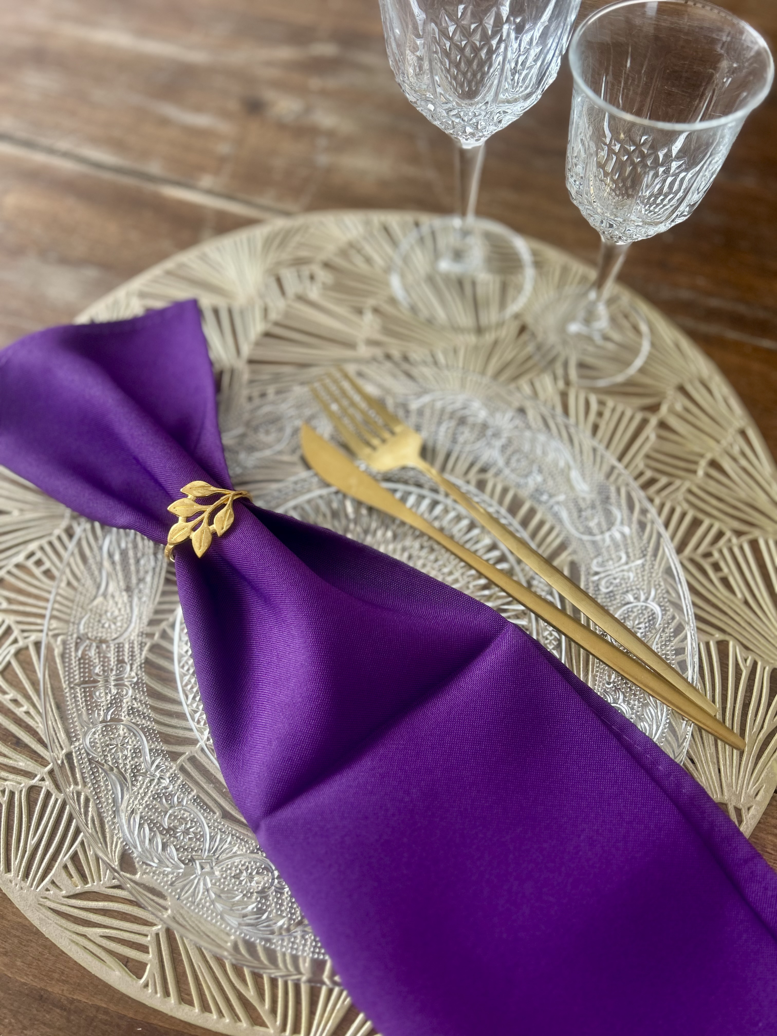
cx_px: 388
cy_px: 518
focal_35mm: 26
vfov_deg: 67.3
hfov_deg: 53.1
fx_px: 778
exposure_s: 1/121
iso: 64
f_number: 1.5
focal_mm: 5.7
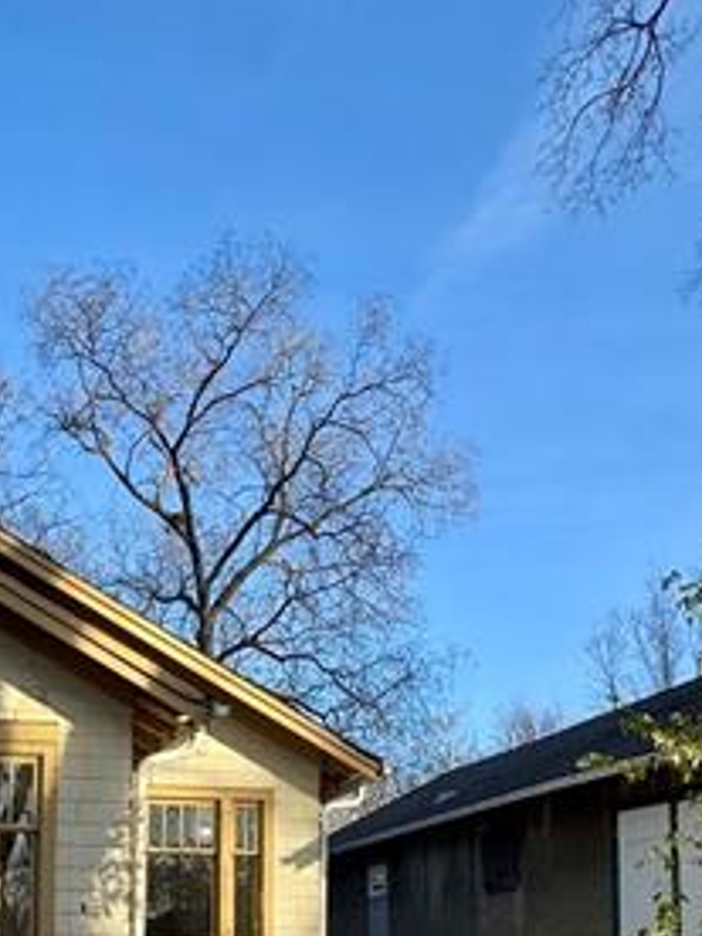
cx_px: 102
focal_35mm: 39
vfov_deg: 42.6
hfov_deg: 35.2
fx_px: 1055
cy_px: 892
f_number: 2.2
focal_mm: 2.22
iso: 40
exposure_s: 1/512
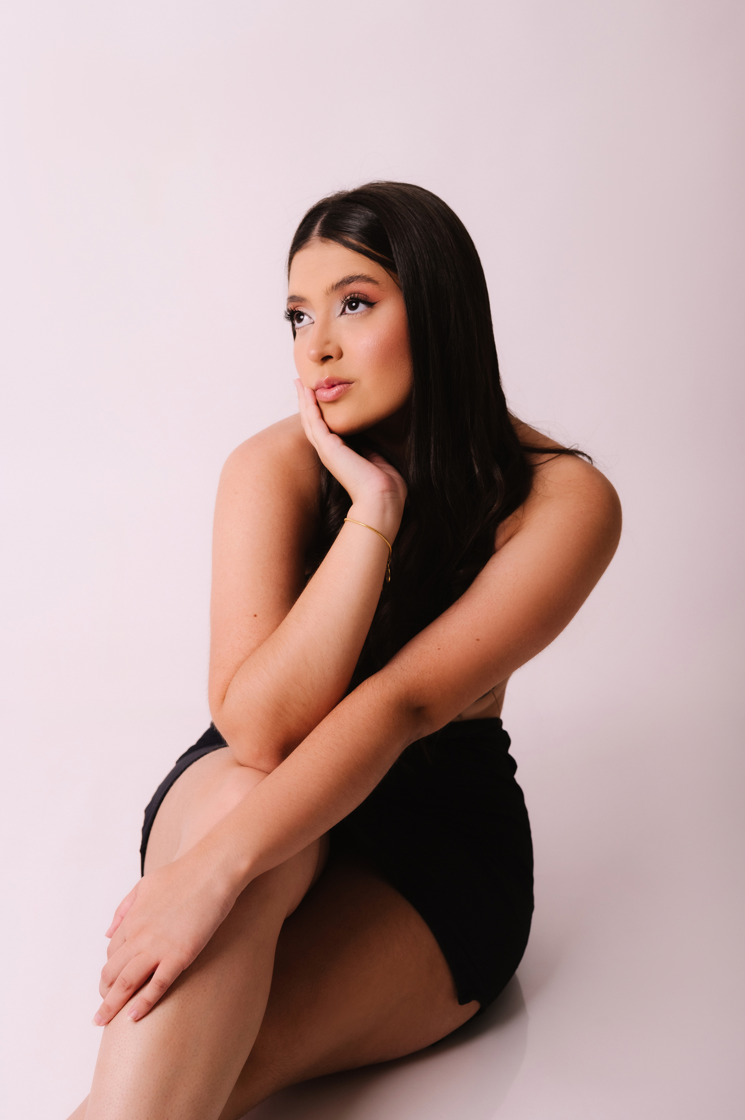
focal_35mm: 50
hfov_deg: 27.0
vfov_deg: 39.6
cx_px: 372
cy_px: 560
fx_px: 1554
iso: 250
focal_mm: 50
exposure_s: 1/160
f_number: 6.3
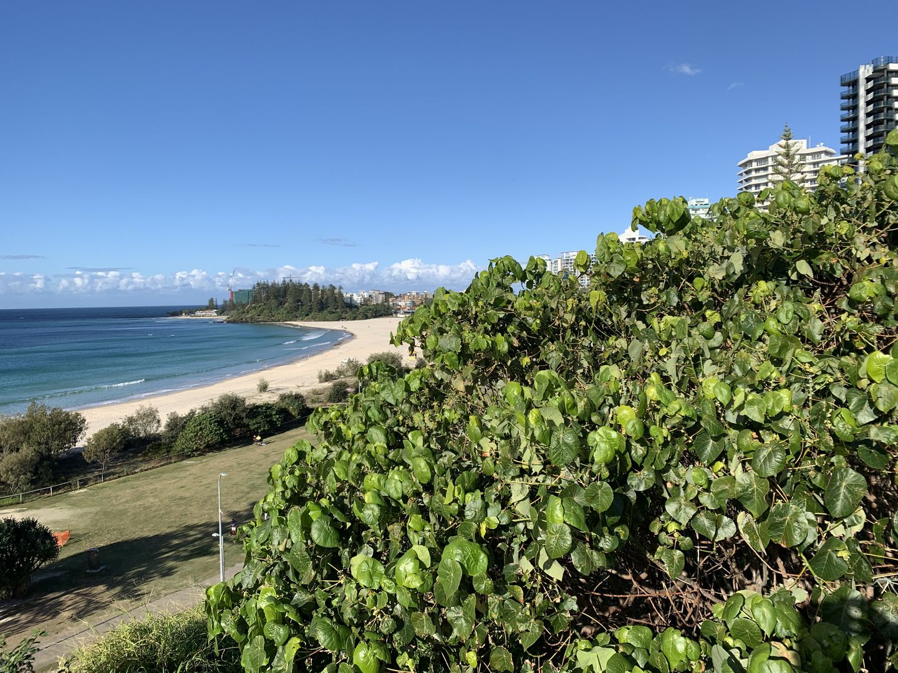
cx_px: 449
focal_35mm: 26
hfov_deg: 67.3
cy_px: 336
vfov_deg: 53.1
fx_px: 674
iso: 25
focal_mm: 4.25
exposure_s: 1/2364
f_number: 1.8
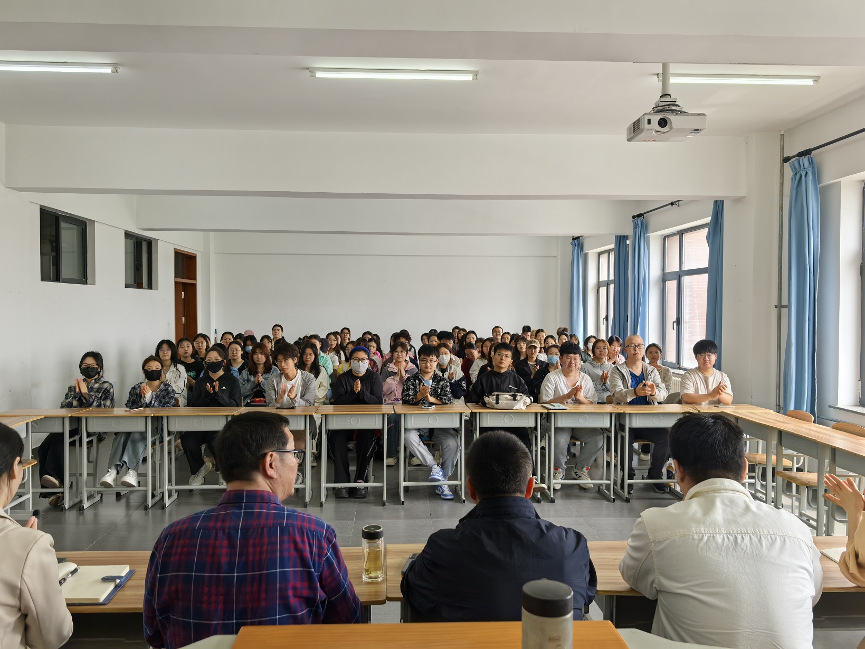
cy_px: 324
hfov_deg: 65.3
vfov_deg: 51.3
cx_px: 432
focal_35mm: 27
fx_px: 675
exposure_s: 1/132
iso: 50
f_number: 2
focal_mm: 6.98
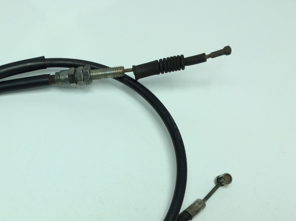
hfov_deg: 36.3
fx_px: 436
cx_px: 62
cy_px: 170
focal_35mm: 51
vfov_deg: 28.0
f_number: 2.4
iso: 32
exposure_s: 1/572
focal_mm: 3.3
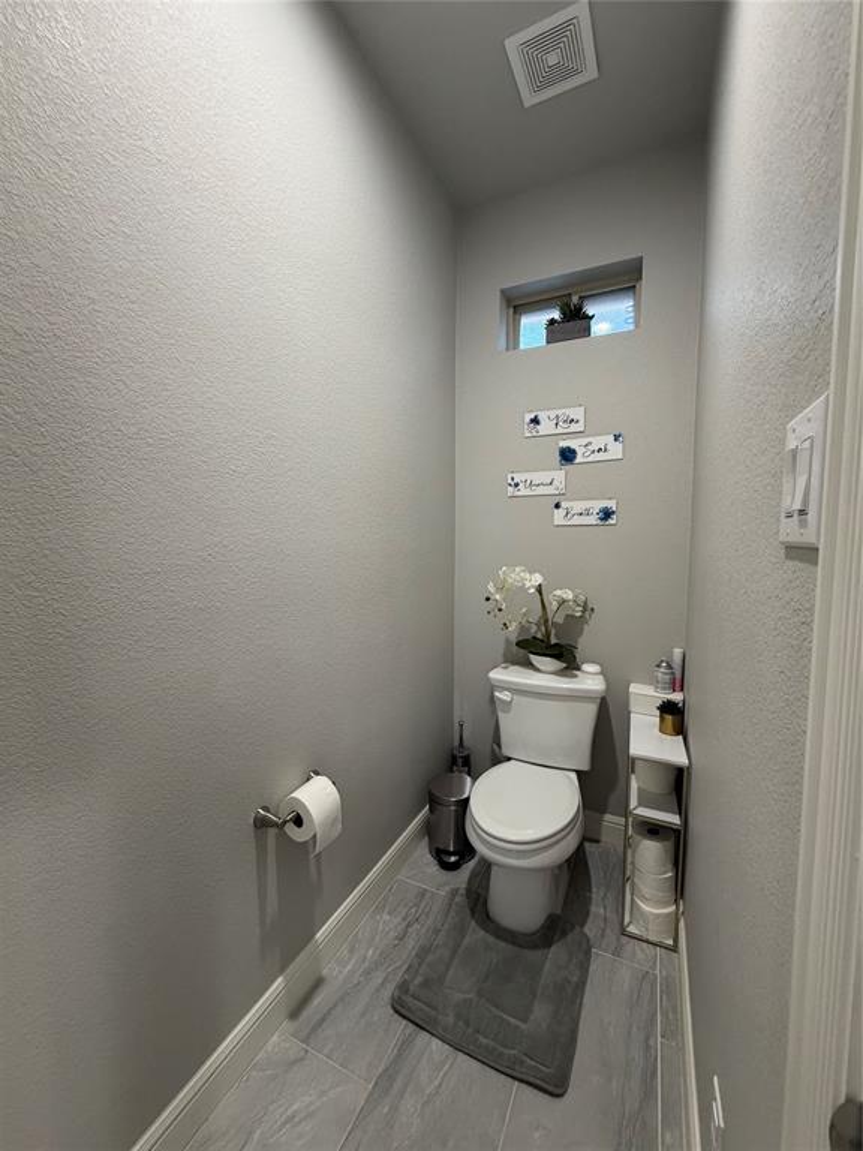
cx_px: 432
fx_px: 465
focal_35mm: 14
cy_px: 576
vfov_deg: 102.1
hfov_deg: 85.7
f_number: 2.2
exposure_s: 1/120
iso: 250
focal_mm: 2.22
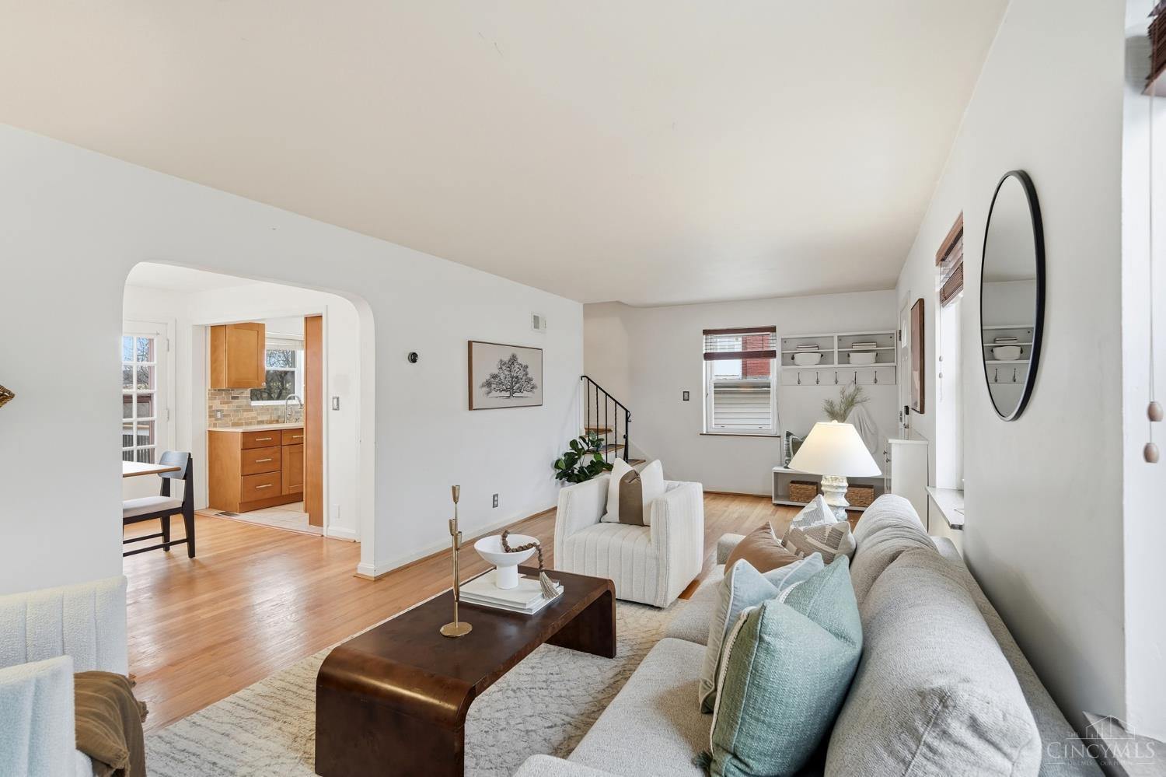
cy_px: 388
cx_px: 583
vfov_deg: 73.7
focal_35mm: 16
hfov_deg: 96.8
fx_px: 518
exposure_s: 1/80
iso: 100
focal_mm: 16
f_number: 5.6
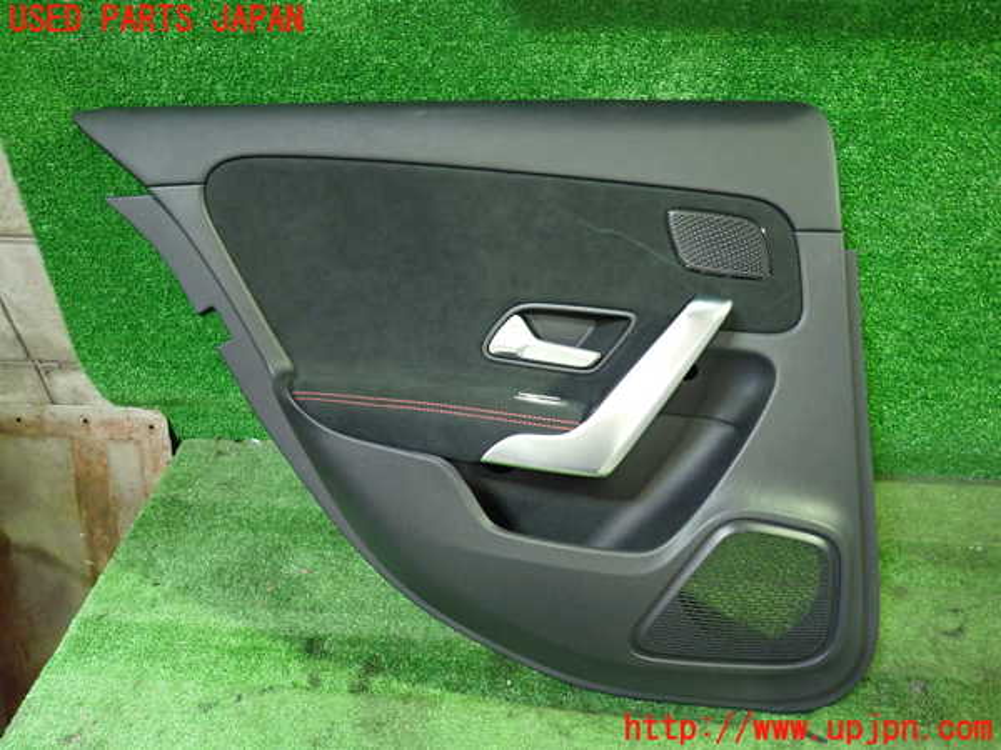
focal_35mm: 25
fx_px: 723
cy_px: 375
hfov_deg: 69.4
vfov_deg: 54.9
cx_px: 500
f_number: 2
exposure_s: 1/30
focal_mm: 4.5
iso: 640
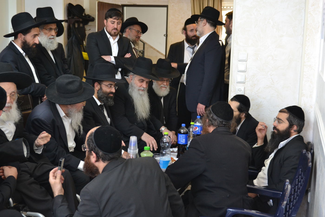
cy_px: 108
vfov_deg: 25.7
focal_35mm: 52
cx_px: 162
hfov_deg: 37.9
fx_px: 474
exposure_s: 1/125
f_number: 2.8
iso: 800
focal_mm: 35
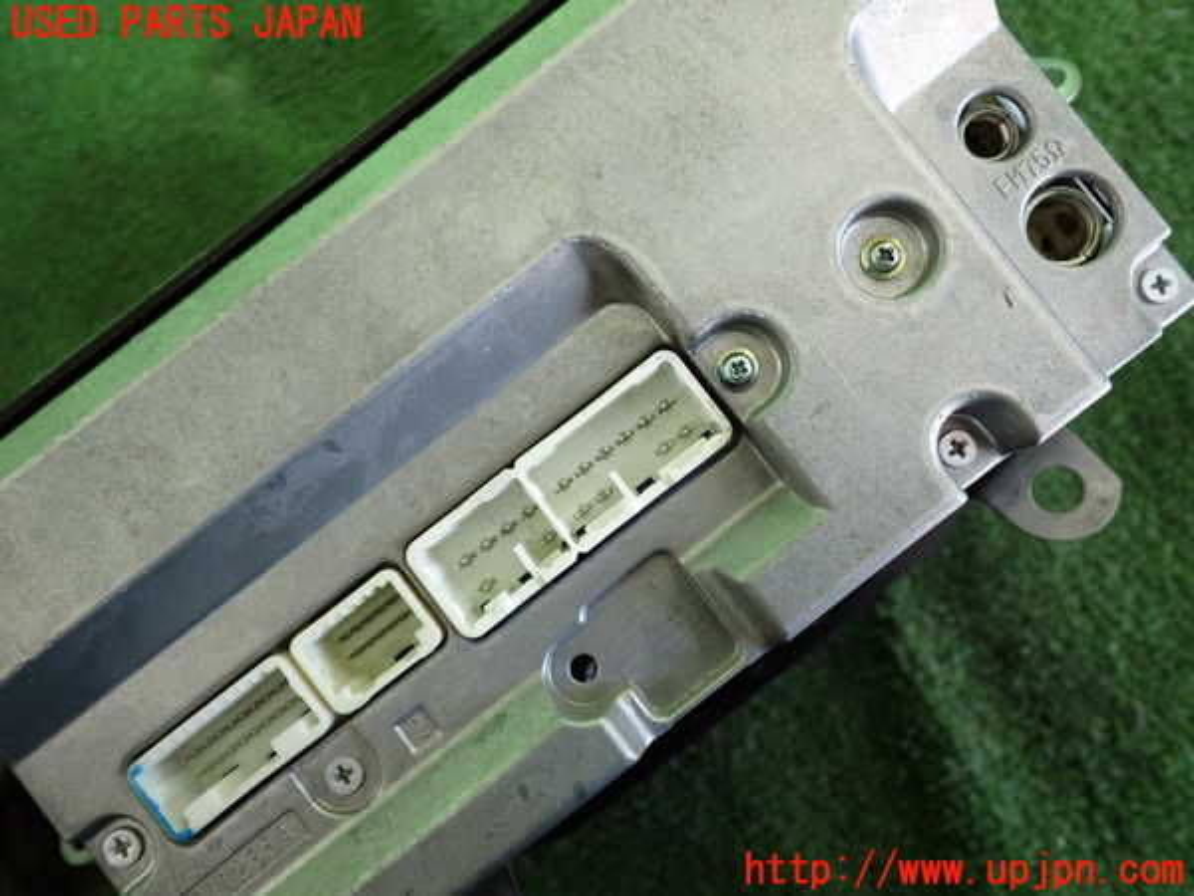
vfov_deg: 44.2
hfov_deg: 56.8
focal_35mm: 32
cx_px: 597
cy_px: 448
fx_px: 1104
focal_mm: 5.79
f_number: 2.4
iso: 250
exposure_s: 1/125
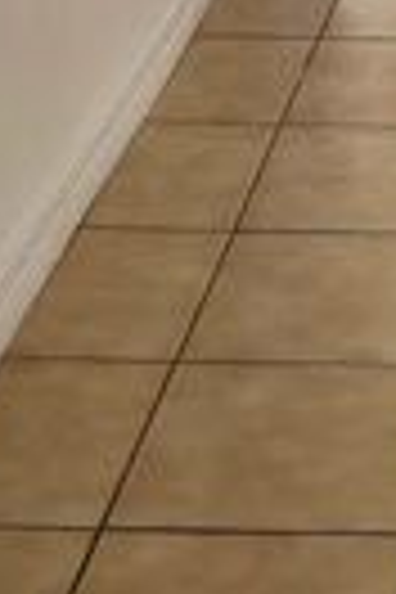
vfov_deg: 12.9
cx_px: 673
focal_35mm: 144
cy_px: -490
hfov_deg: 9.2
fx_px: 2376
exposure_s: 1/120
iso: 80
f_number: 1.8
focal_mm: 5.4
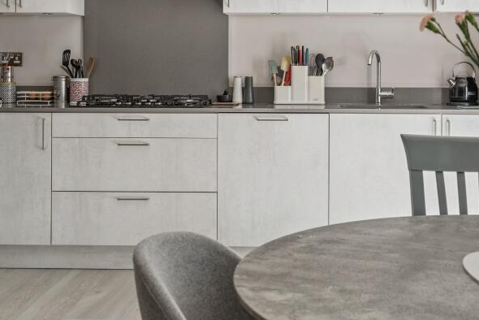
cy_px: 67
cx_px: 285
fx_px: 785
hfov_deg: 33.8
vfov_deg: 22.7
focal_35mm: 59
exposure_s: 1/100
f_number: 8
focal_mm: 34
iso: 500
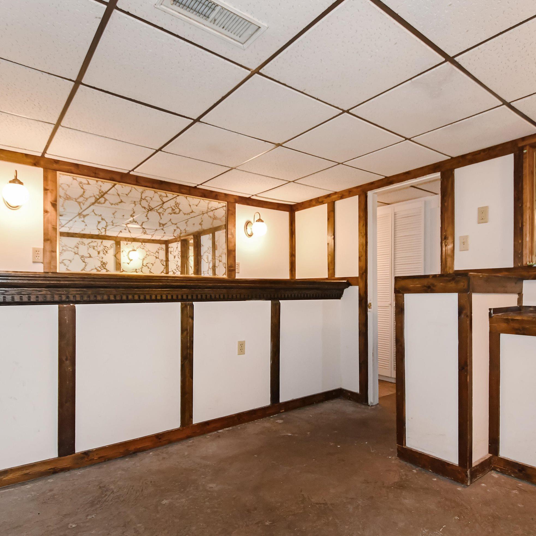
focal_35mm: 20
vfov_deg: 74.8
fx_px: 350
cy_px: 279
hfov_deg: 74.7
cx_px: 288
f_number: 4
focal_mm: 10
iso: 900
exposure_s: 1/60
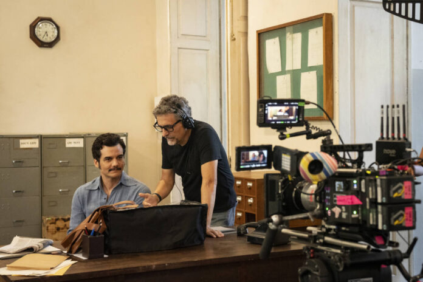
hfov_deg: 36.9
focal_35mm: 54
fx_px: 634
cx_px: 212
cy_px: 141
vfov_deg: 25.1
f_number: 4
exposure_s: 1/125
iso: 5000
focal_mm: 36
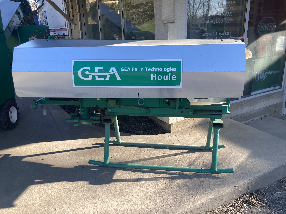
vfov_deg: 49.7
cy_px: 107
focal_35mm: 28
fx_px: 231
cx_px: 143
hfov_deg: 63.4
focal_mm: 3.99
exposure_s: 1/342
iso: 20
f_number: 1.8
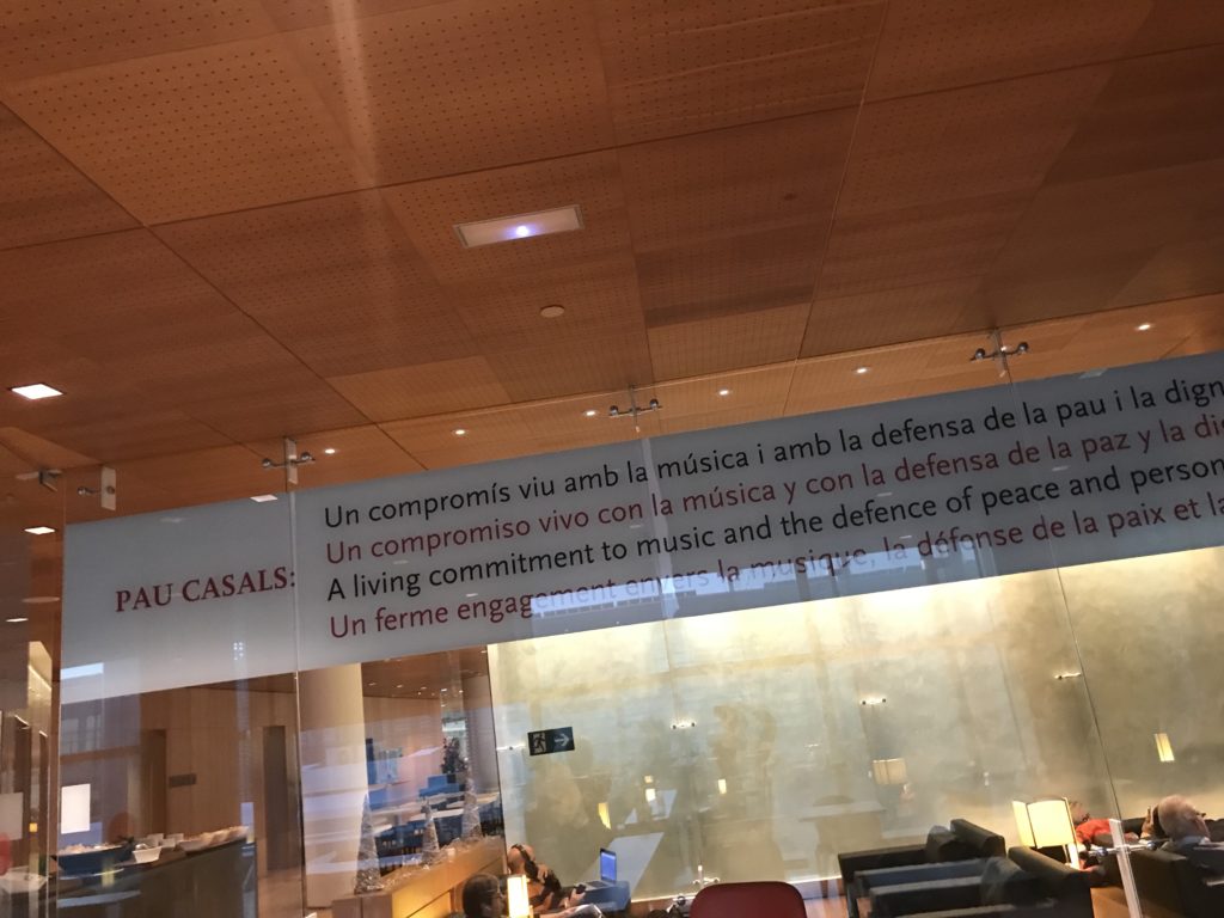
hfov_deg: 63.4
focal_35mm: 28
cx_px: 612
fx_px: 990
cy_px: 459
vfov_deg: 49.7
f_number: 1.8
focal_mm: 3.99
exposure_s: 1/13
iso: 100
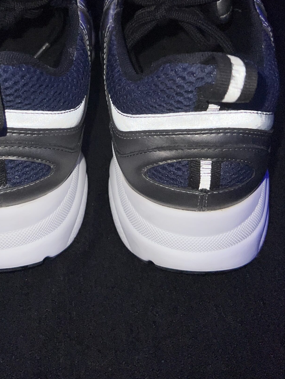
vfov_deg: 45.1
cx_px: 102
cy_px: 128
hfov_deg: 34.9
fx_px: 450
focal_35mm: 41
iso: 32
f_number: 1.5
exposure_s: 1/4
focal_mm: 5.7
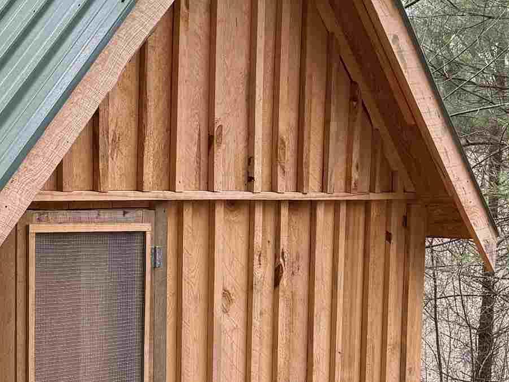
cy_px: 335
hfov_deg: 23.3
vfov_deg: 17.7
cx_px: 63
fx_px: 1206
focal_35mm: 82
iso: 100
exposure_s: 1/643
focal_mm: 6.76
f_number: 1.78
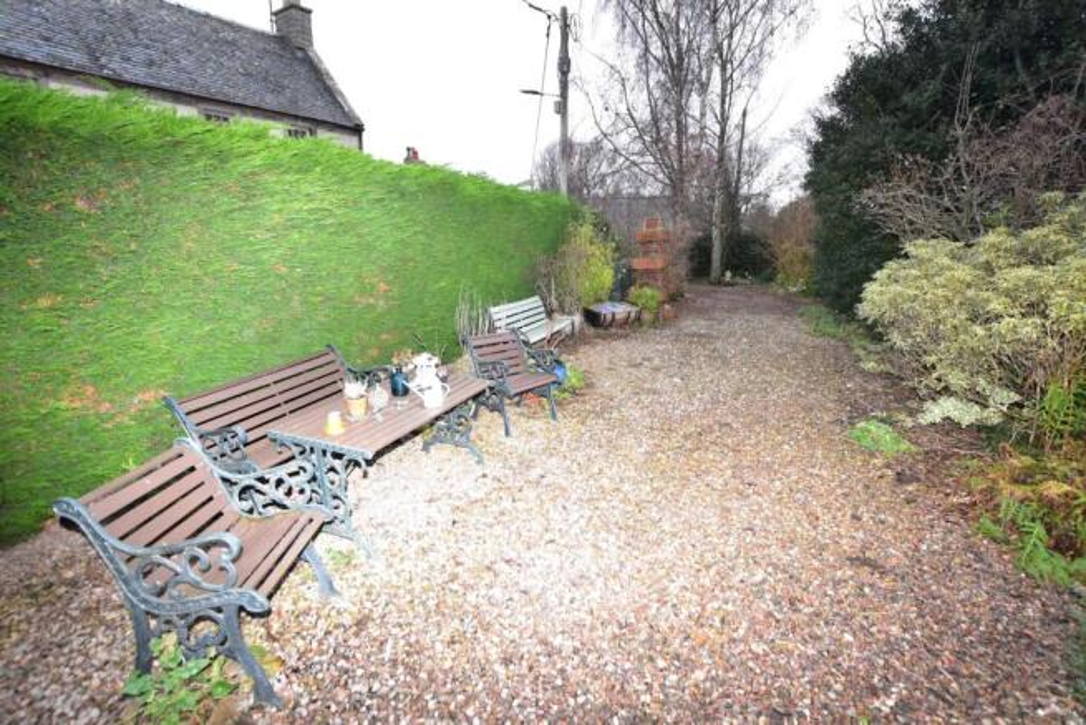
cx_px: 543
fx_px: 453
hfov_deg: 100.4
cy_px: 362
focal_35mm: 15
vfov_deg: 77.4
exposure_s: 1/60
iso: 1600
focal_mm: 10
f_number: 5.6
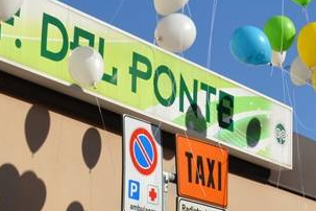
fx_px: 1334
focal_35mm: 152
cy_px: -66
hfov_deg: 13.2
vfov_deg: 8.9
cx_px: 347
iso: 100
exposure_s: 1/250
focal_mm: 30
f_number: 8
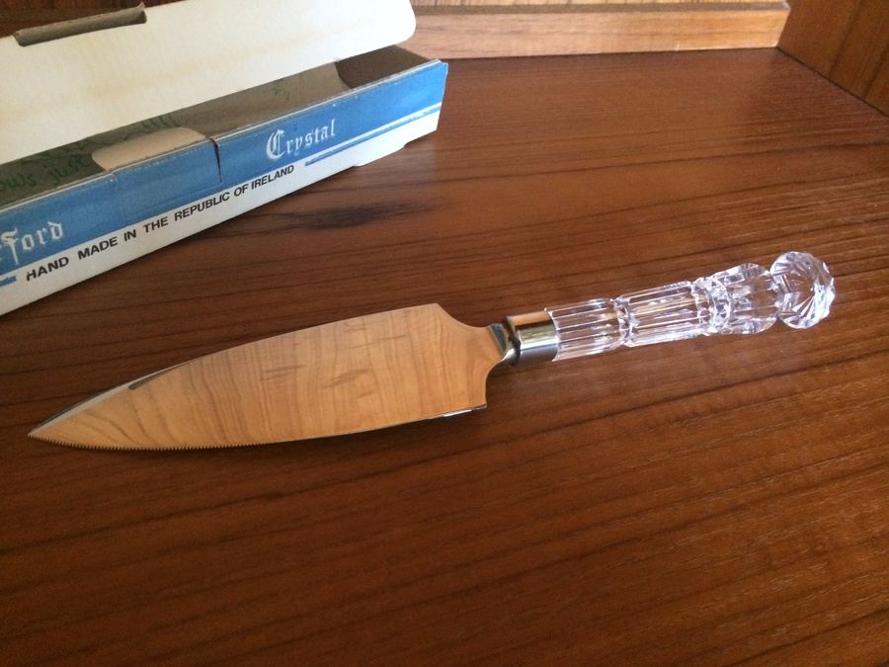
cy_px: 334
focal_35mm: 30
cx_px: 444
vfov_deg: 46.8
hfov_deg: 60.0
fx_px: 770
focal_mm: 4.12
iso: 320
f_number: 2.2
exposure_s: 1/20
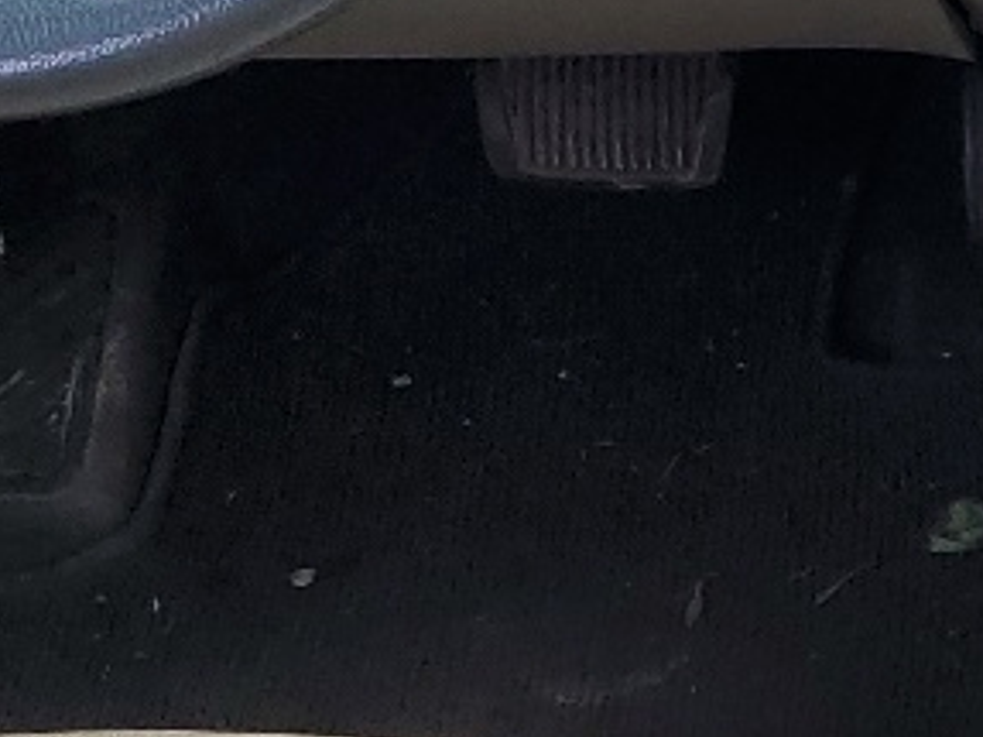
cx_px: 1459
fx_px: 4116
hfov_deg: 12.9
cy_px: 476
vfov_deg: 10.2
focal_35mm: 145
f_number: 1.5
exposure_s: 1/120
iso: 53
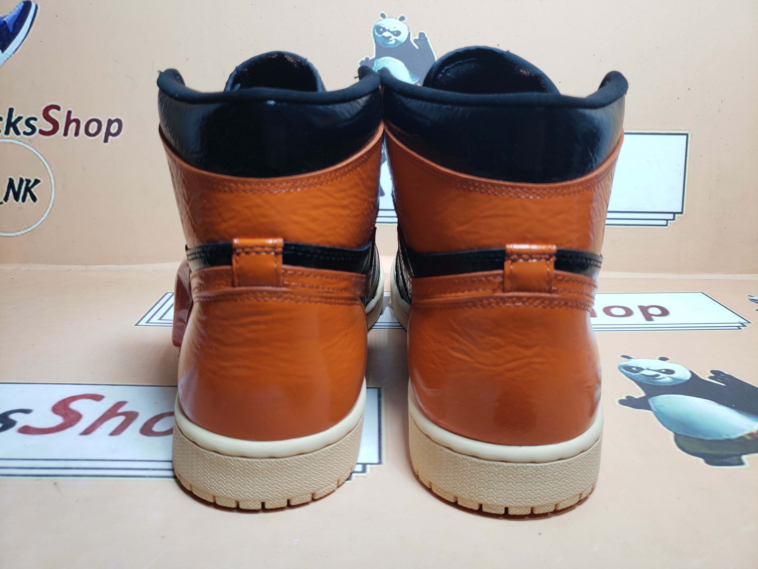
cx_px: 379
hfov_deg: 67.3
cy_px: 284
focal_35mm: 26
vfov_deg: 53.1
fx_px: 569
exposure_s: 1/292
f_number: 1.5
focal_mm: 4.3
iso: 50
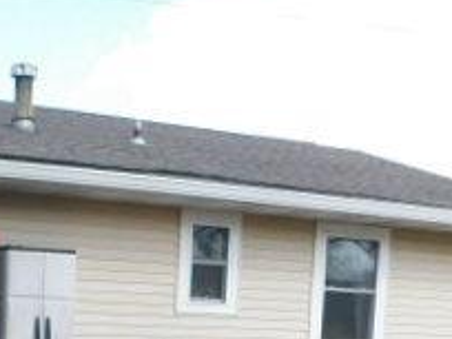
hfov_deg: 26.5
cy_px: 463
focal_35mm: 72
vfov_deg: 18.7
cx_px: 82
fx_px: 940
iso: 125
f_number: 3
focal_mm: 4
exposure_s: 1/400
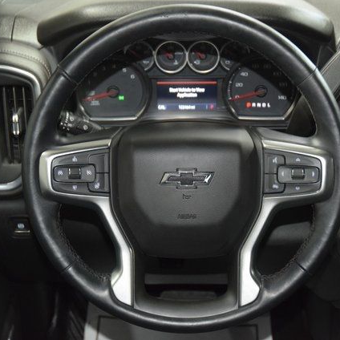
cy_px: 170
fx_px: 663
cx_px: 188
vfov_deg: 28.8
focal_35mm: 60
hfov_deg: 28.8
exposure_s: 1/25
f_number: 4
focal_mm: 31
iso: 2500
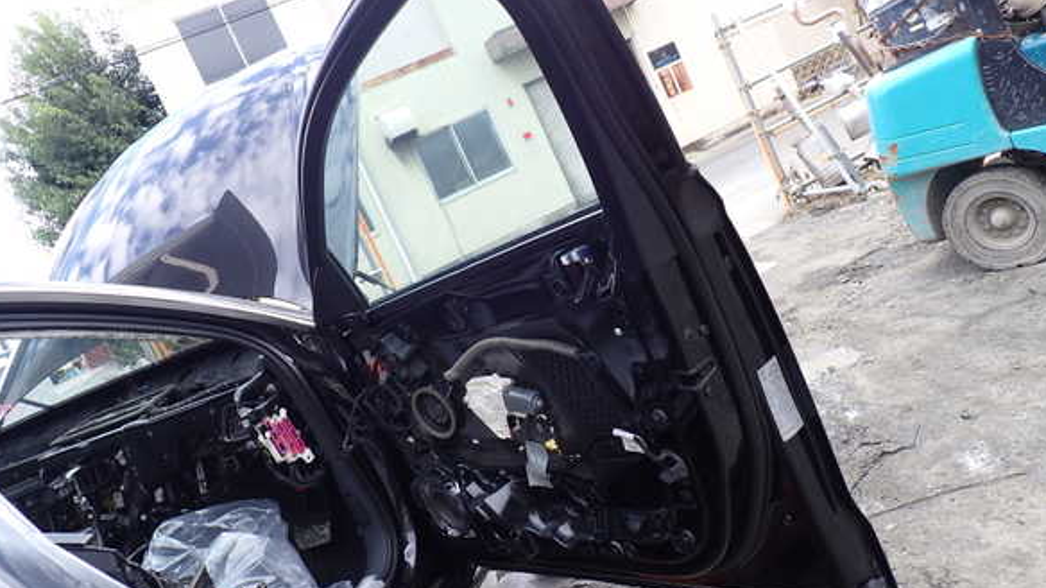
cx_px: 518
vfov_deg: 41.3
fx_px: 776
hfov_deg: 67.9
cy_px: 240
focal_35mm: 28
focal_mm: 4.5
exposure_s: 1/125
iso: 100
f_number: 2.8
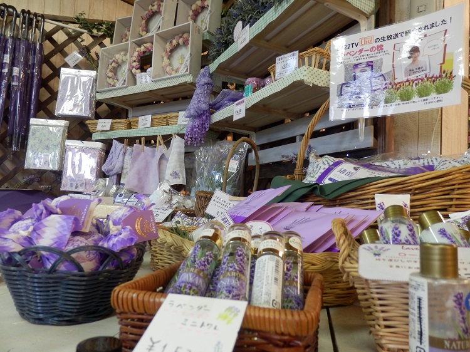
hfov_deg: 69.4
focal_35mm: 25
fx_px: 339
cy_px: 176
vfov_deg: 54.9
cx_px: 235
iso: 160
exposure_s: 1/30
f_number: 3
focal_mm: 4.5
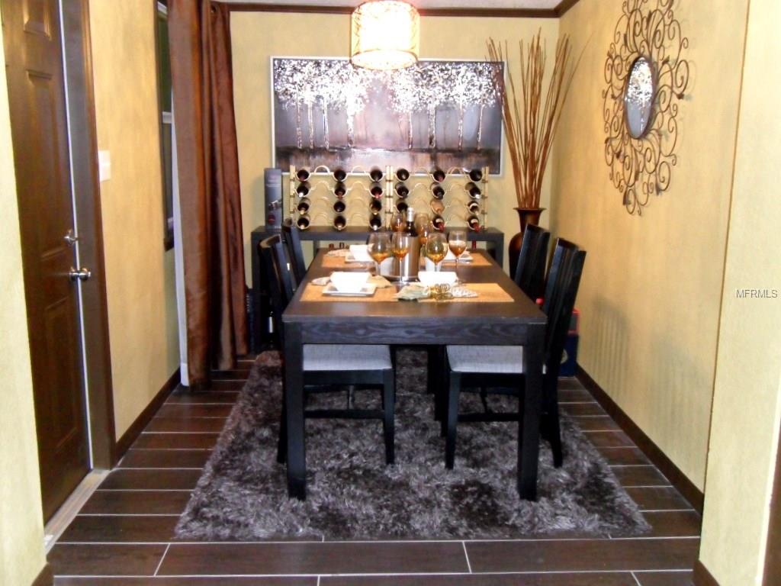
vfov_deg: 41.8
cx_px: 390
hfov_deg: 54.0
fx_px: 767
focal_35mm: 34
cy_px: 293
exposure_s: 1/45
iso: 640
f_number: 3.6
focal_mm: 6
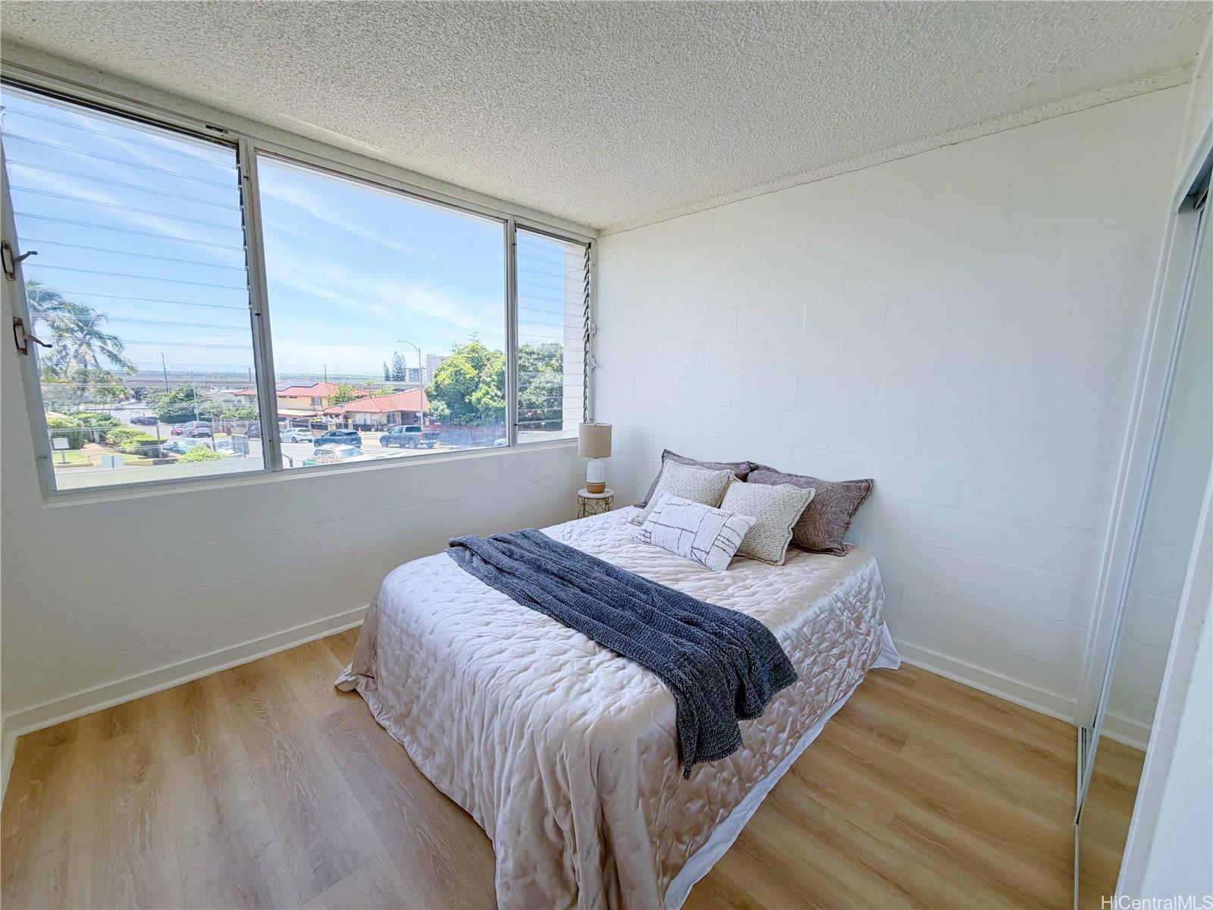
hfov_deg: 102.1
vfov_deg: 85.7
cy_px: 455
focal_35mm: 14
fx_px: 491
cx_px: 606
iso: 50
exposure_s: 1/502
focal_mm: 2.22
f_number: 2.2
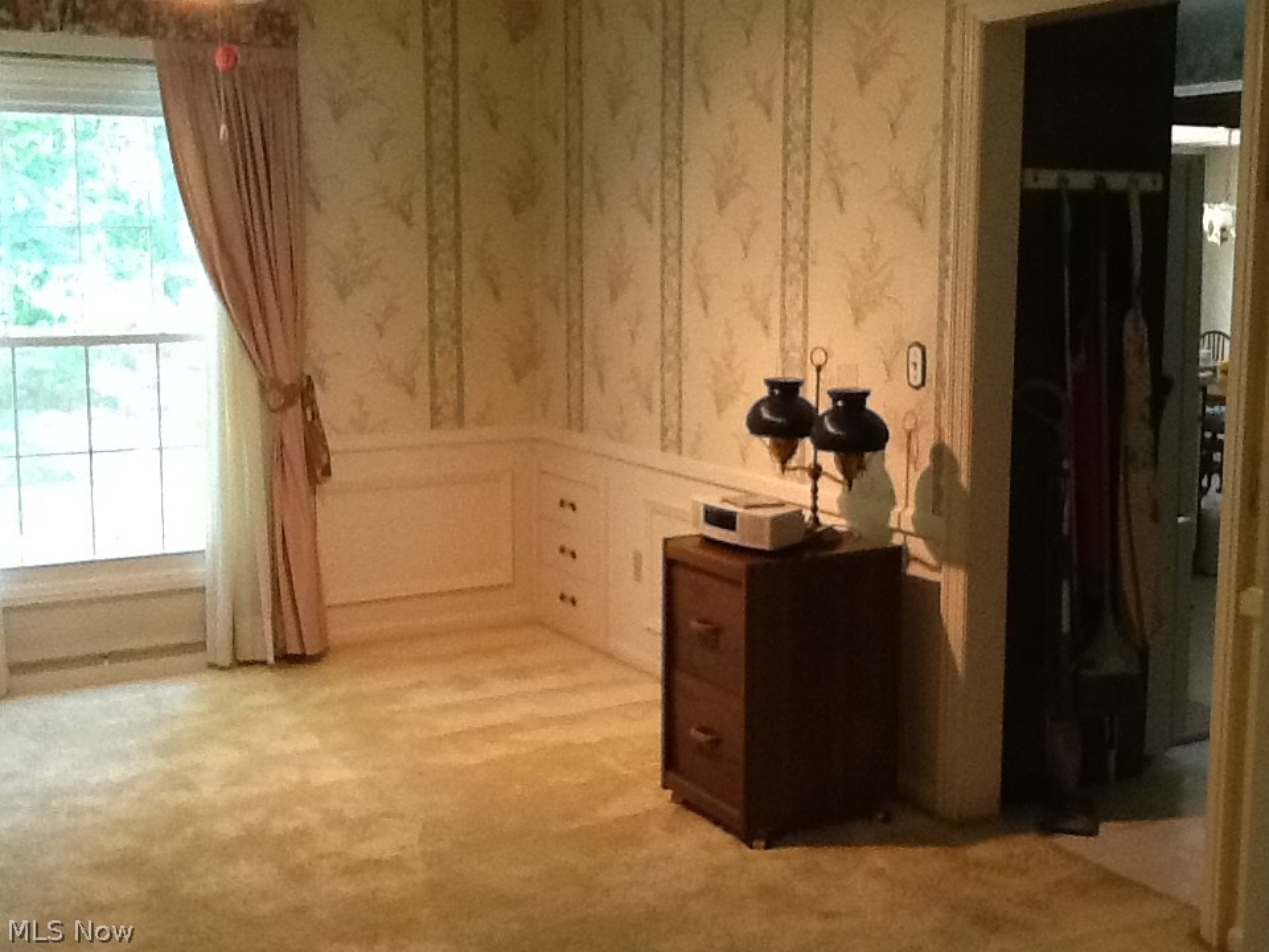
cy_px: 476
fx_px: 1613
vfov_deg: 32.9
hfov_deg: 42.9
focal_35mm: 44
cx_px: 634
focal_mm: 2.03
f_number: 2.4
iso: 250
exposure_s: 1/30
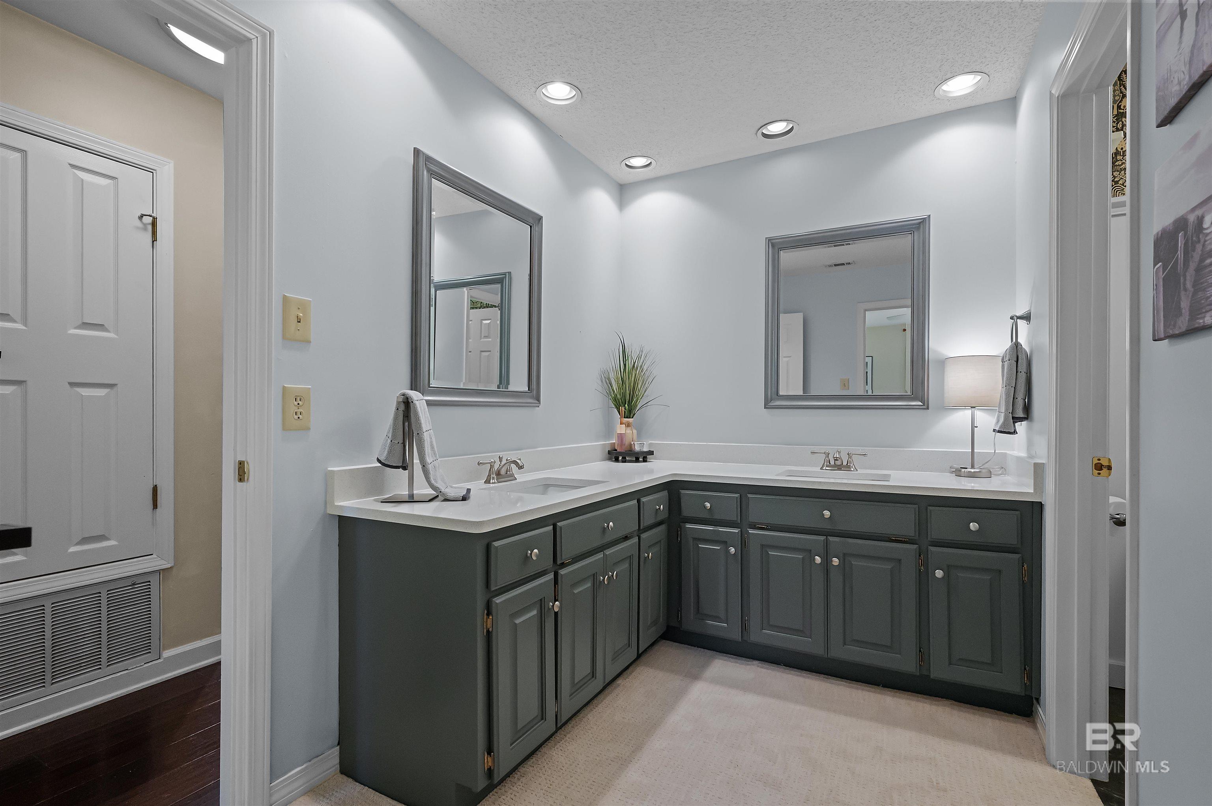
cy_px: 403
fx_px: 538
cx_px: 606
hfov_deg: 96.8
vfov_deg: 73.7
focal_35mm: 16
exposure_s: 1/60
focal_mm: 16
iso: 1600
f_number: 8
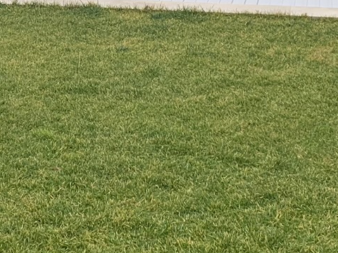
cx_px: 98
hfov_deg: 17.7
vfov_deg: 13.2
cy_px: 19
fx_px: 1084
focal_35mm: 111
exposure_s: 1/121
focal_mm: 4.25
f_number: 1.8
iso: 32
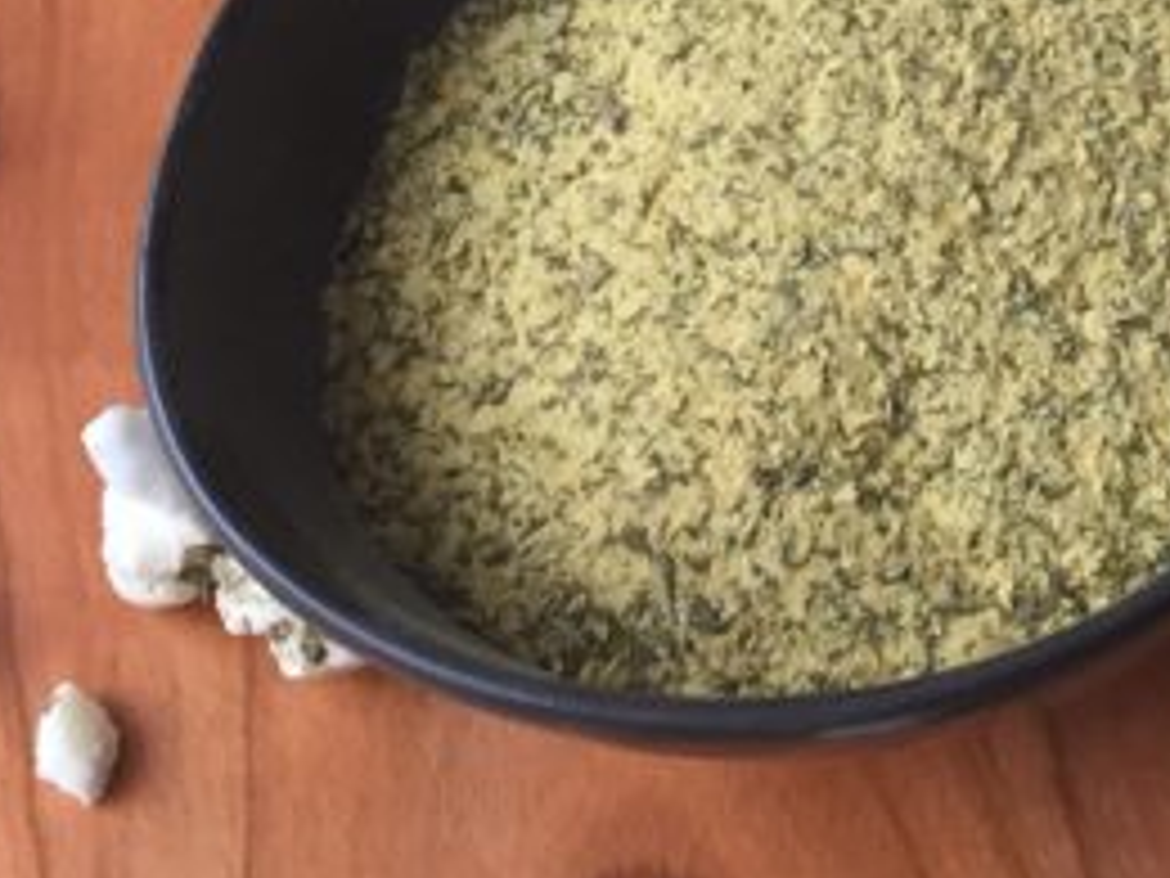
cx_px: 1422
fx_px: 4191
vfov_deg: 11.4
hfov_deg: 15.3
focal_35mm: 124
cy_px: -516
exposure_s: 1/40
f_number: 2.2
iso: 32
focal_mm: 4.15
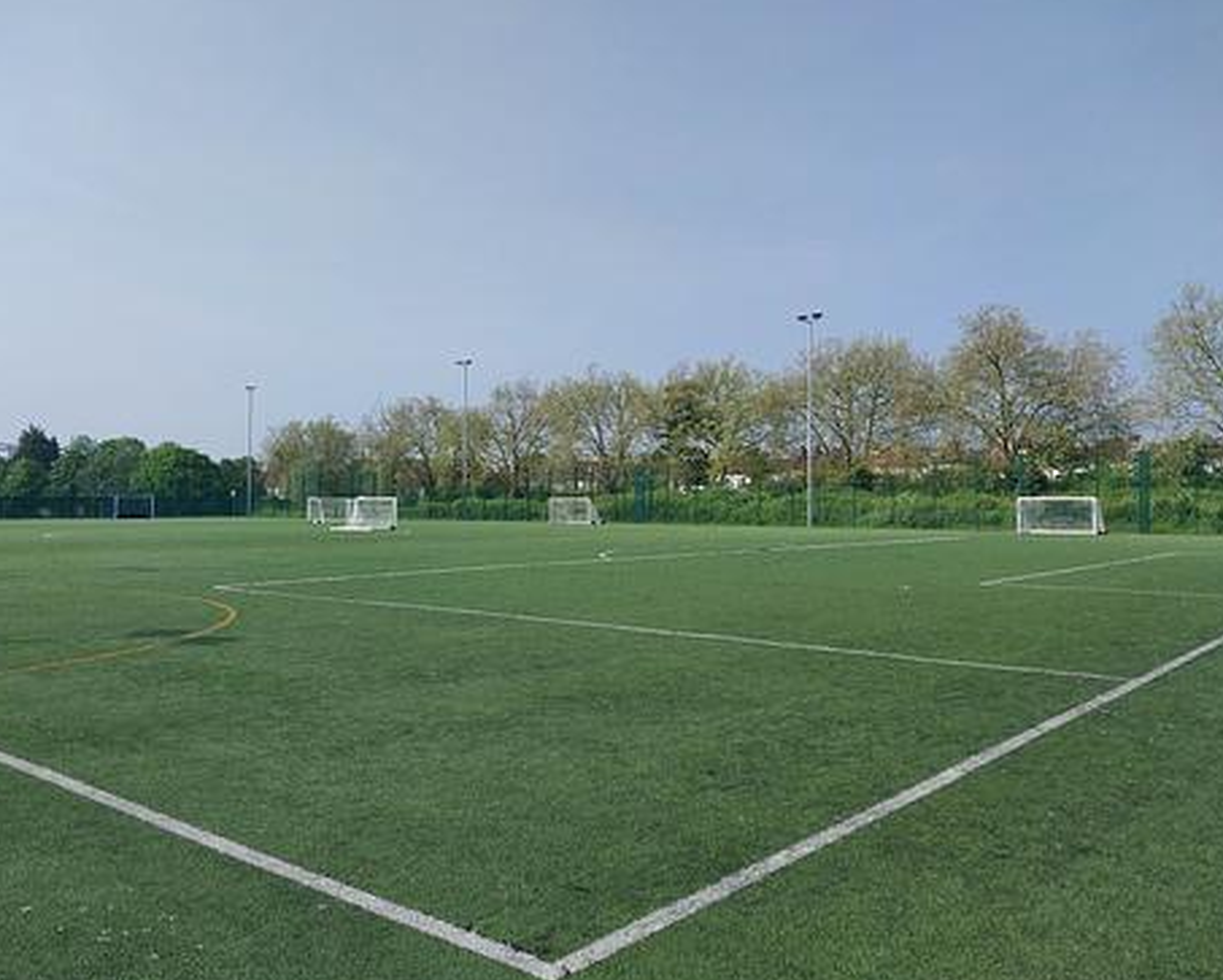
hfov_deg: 62.1
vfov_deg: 51.6
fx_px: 1014
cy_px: 487
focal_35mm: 28
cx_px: 575
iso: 20
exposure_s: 1/877
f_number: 1.8
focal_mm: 4
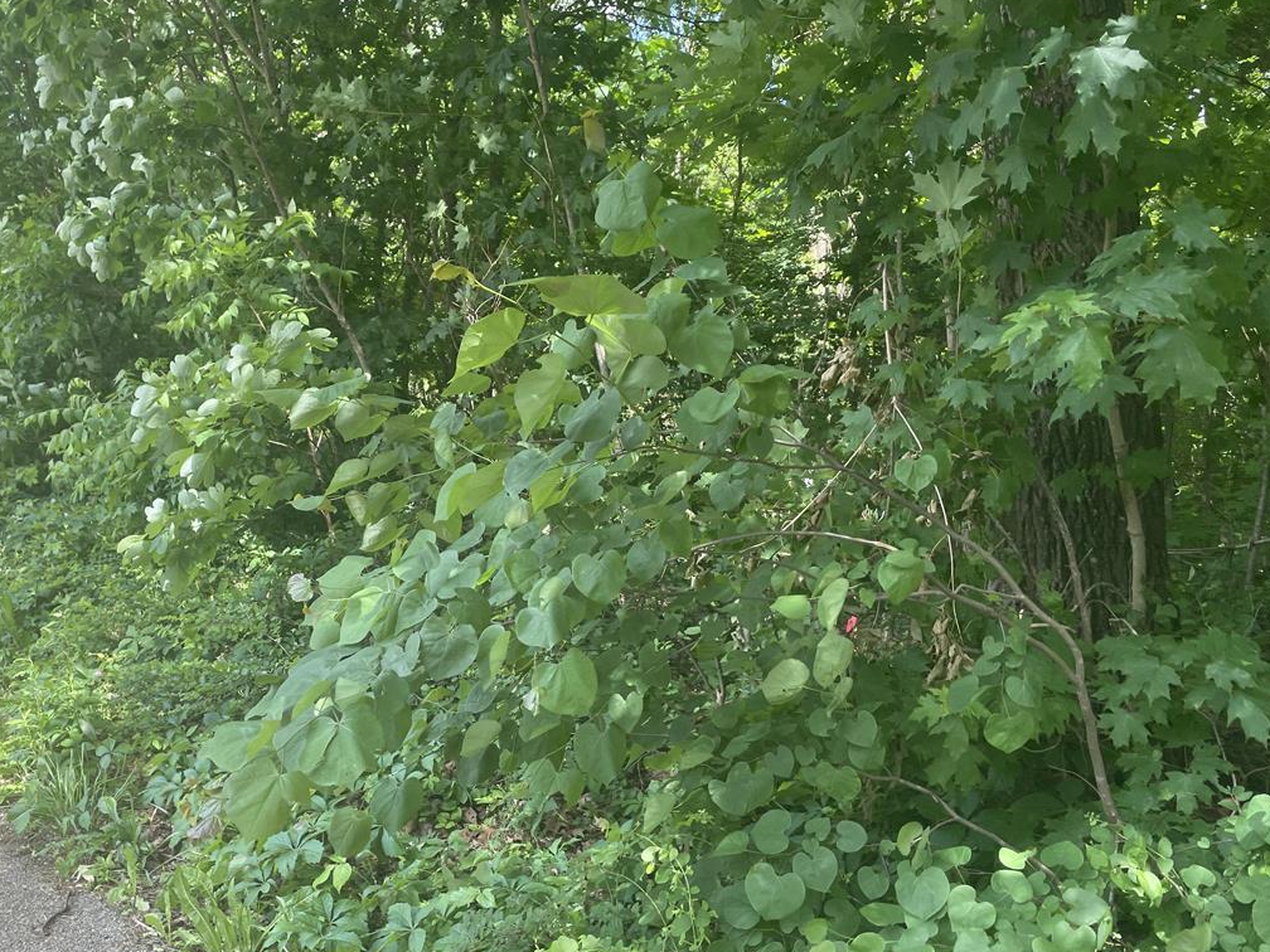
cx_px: 479
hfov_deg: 54.7
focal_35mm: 33
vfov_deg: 42.9
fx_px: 1211
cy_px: 499
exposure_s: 1/189
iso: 32
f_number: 1.6
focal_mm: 4.2
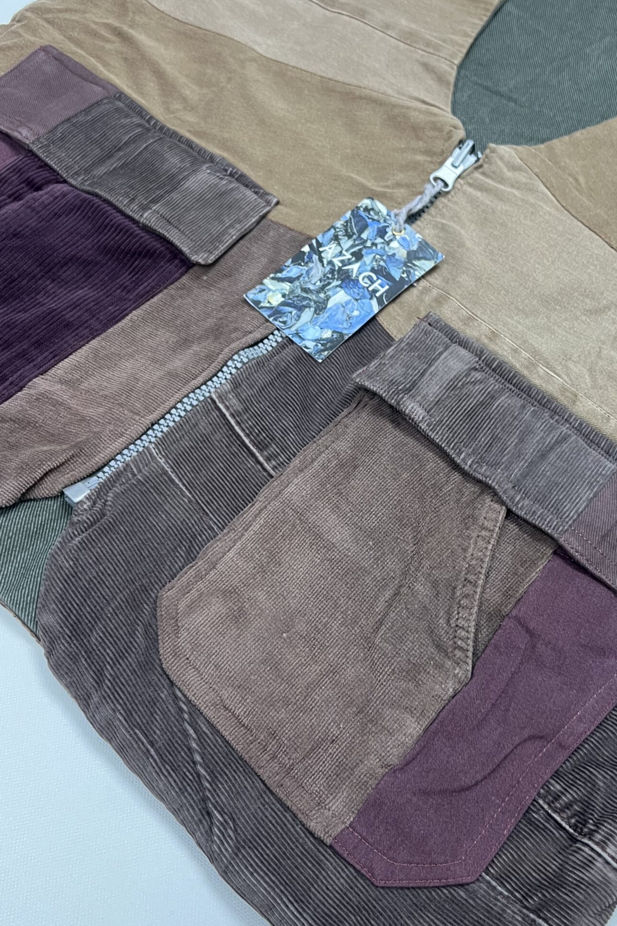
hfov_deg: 36.6
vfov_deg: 53.1
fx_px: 925
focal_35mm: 36
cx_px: 403
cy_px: 444
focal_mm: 5.7
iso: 320
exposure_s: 1/60
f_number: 1.5
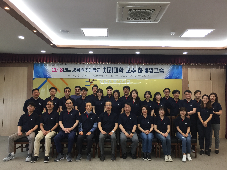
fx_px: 190
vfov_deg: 48.2
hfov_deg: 61.7
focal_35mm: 29
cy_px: 85
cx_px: 114
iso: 32
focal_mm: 4.15
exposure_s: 1/30
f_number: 2.2
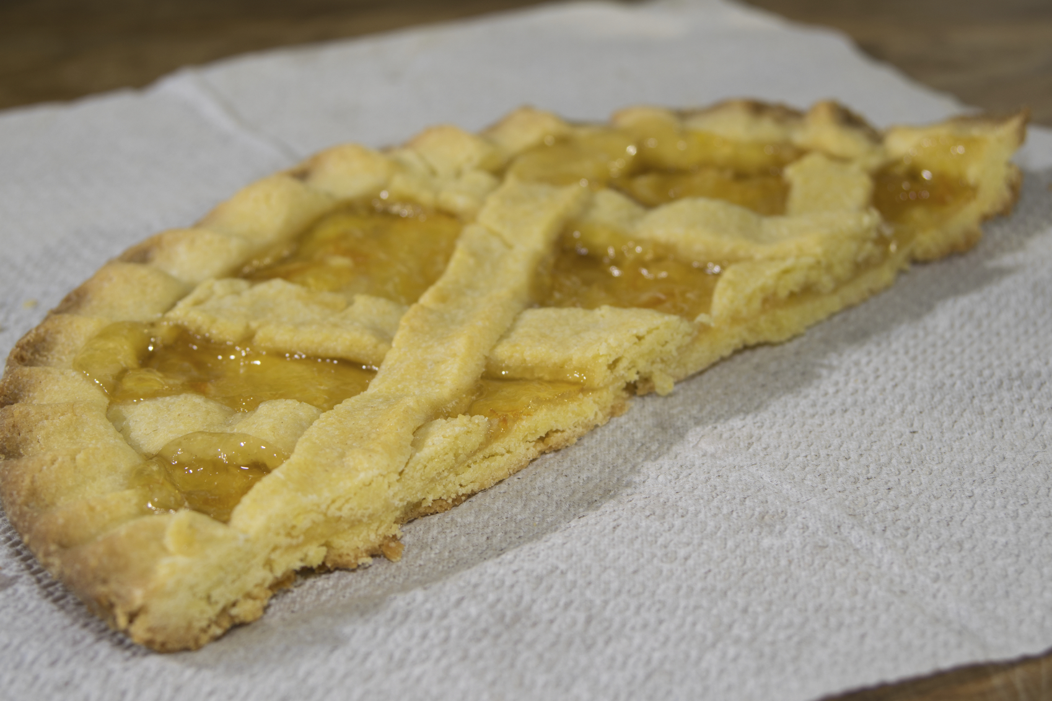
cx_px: 526
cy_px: 350
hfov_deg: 24.6
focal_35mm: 82
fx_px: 2410
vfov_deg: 16.5
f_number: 8
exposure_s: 1/200
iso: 100
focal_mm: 55
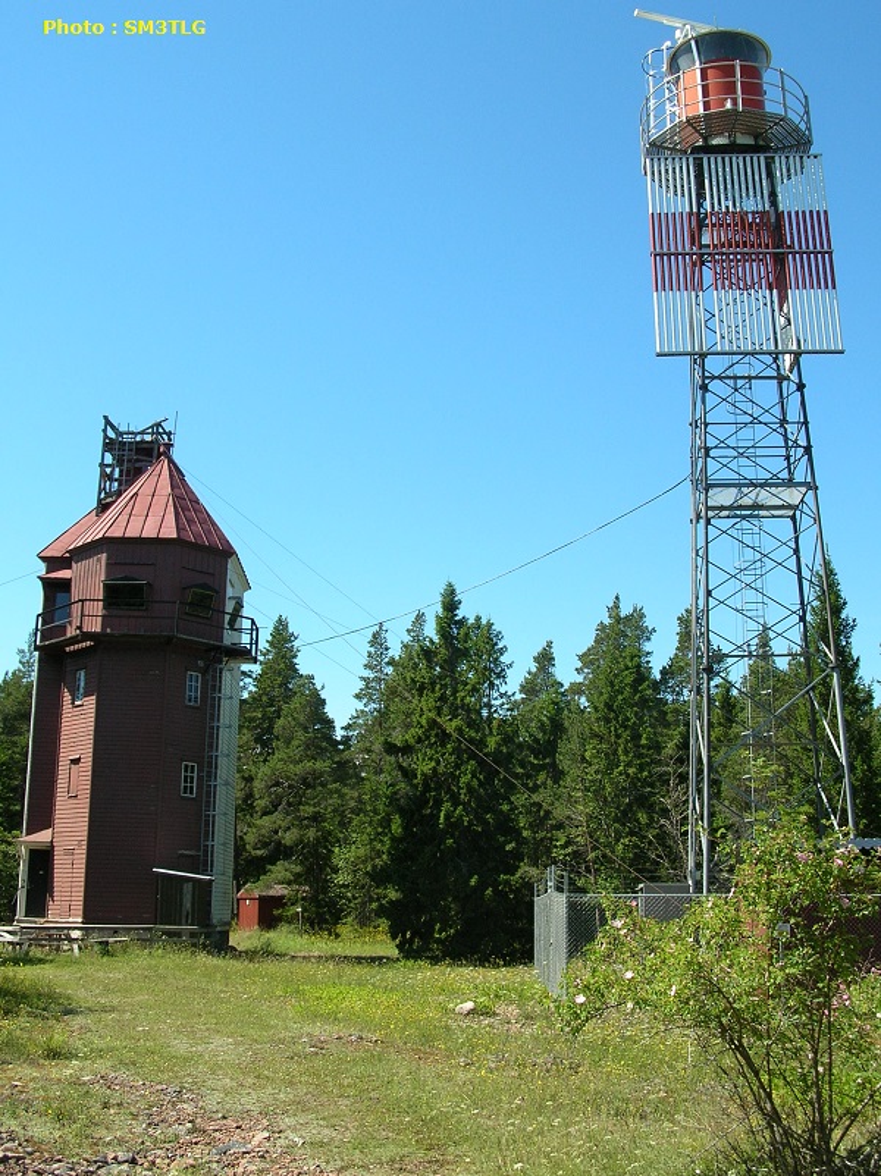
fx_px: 1223
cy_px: 588
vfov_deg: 51.4
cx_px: 440
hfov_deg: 39.6
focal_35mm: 36
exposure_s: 1/396
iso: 50
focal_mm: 6
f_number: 3.7
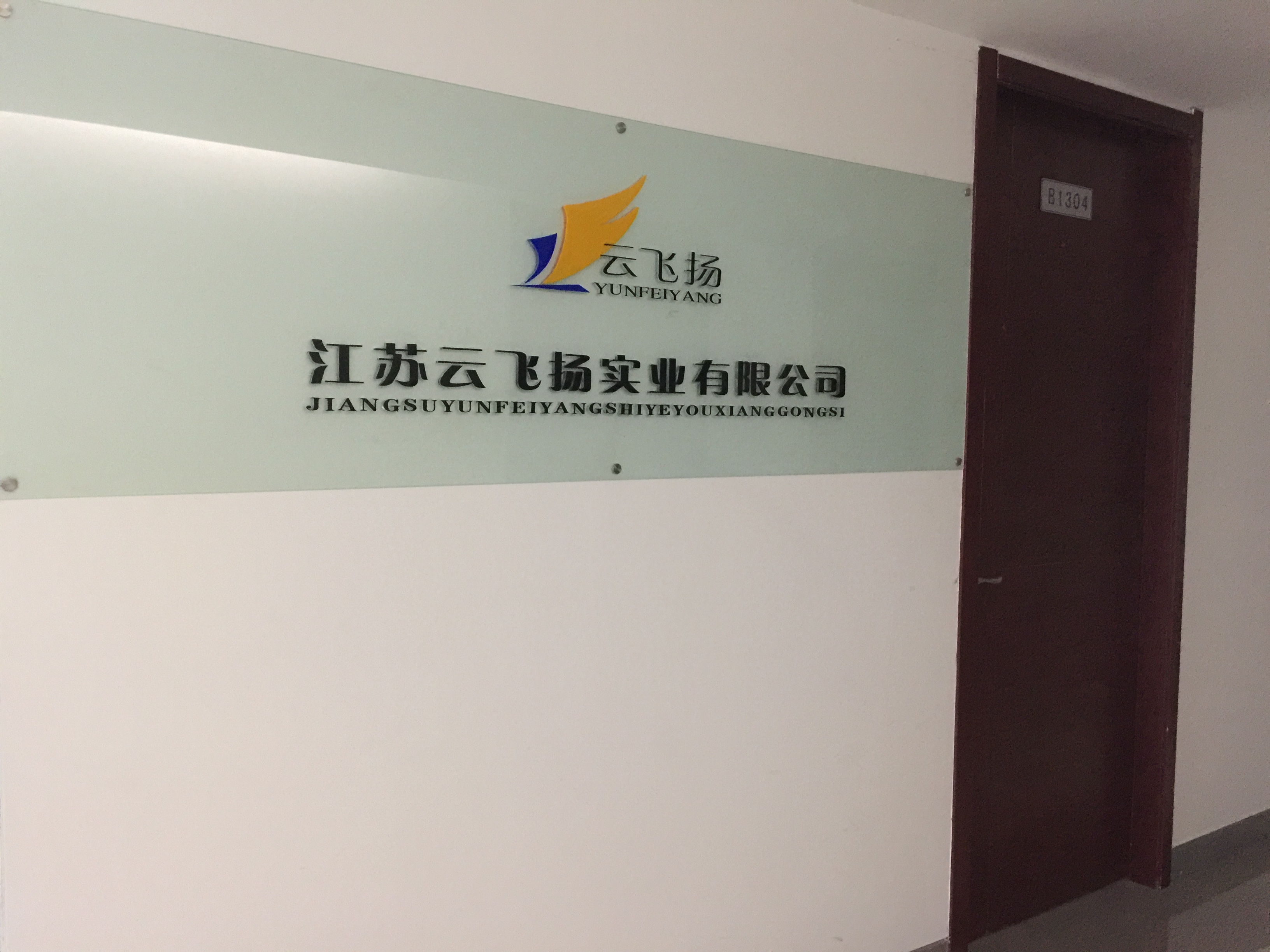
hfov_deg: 61.7
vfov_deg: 48.2
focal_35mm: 29
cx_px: 635
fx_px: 1064
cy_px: 476
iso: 200
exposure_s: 1/8
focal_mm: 4.15
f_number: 2.2
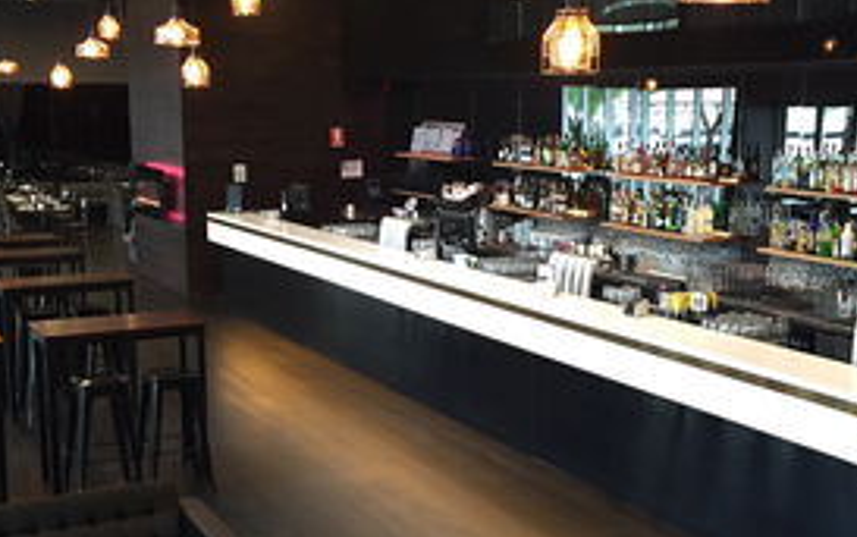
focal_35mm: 54
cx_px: 430
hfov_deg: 37.5
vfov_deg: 24.0
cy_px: 305
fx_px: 1262
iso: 160
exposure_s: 1/30
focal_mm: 4.15
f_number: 2.2
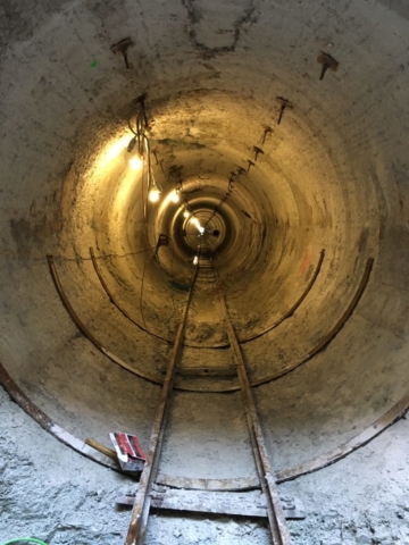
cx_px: 204
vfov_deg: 61.7
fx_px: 457
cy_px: 272
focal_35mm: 29
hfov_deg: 48.2
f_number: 2.2
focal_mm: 4.15
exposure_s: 1/17
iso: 200
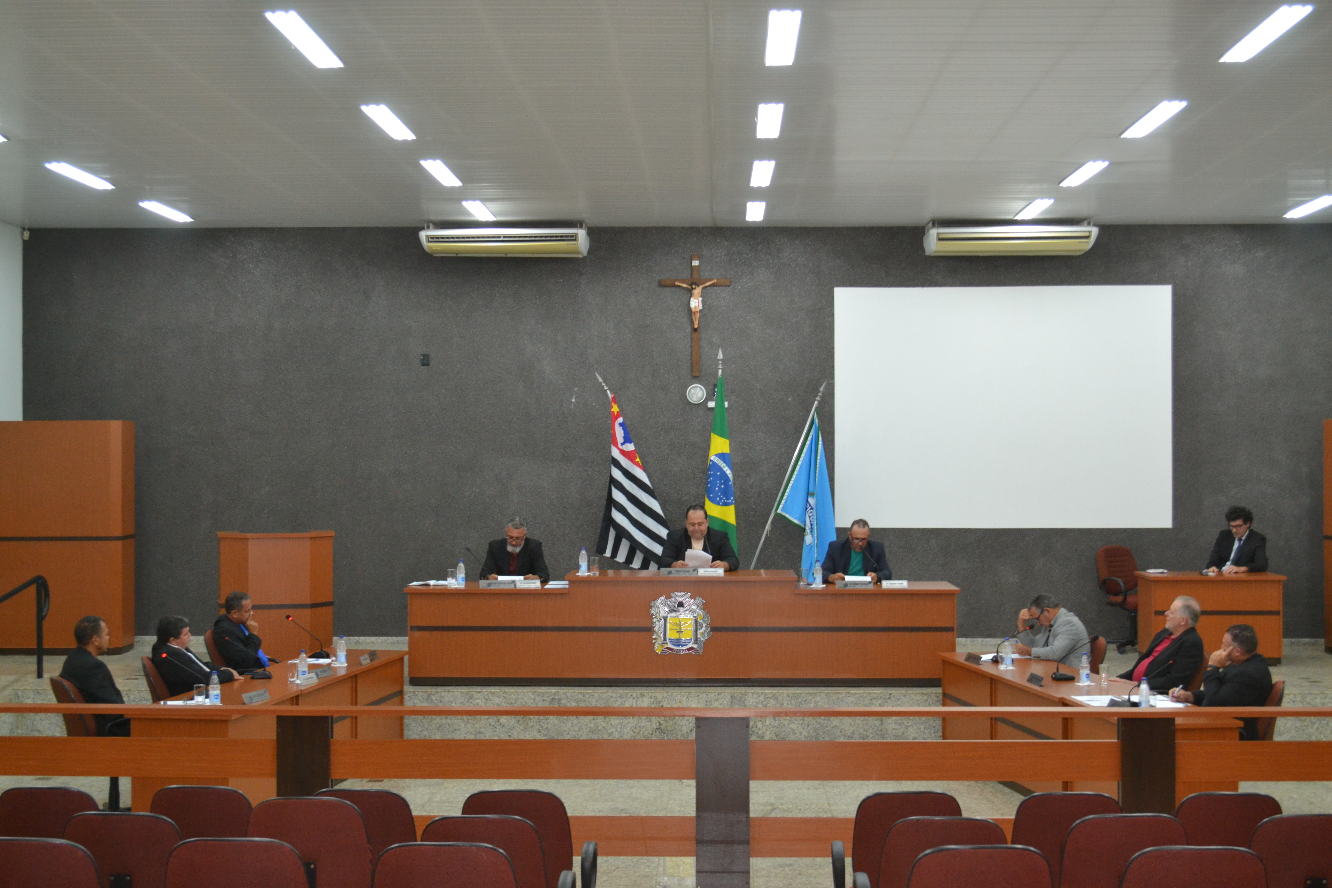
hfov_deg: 41.1
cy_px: 444
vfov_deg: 28.1
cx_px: 666
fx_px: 1776
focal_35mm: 48
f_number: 4.8
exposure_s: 1/60
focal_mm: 32
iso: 1400
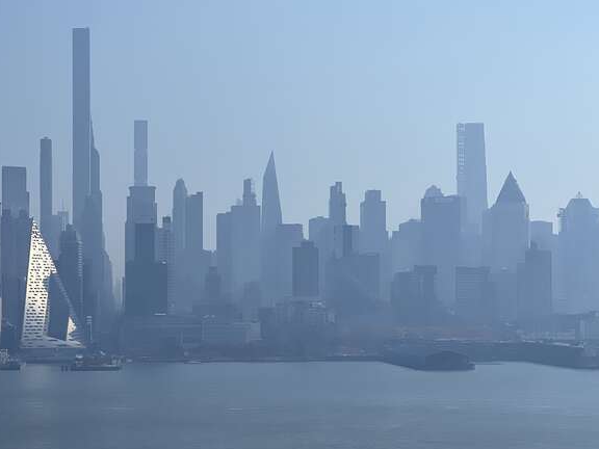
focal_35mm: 107
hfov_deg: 18.4
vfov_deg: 13.8
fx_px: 1852
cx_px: 325
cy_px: 244
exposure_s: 1/431
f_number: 2.8
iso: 32
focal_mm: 9
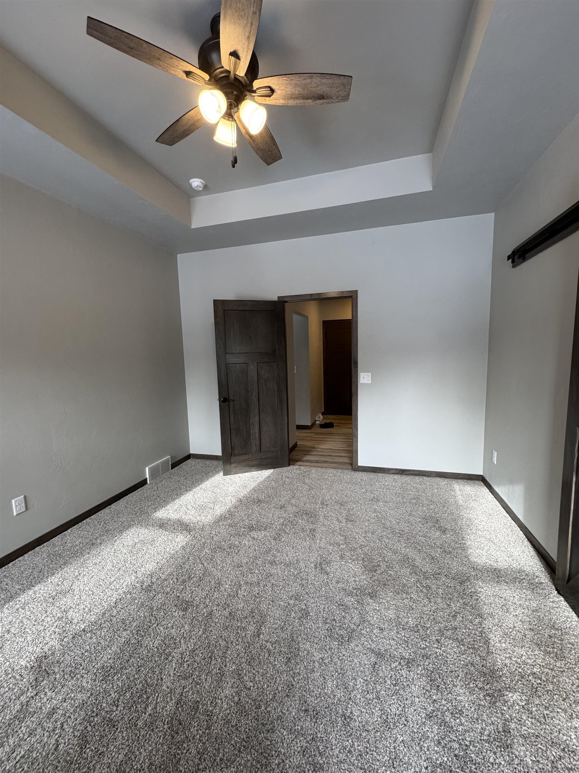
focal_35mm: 14
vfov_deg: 102.1
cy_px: 386
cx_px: 290
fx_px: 312
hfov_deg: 85.7
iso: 200
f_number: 2.2
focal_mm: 2.22
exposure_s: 1/120
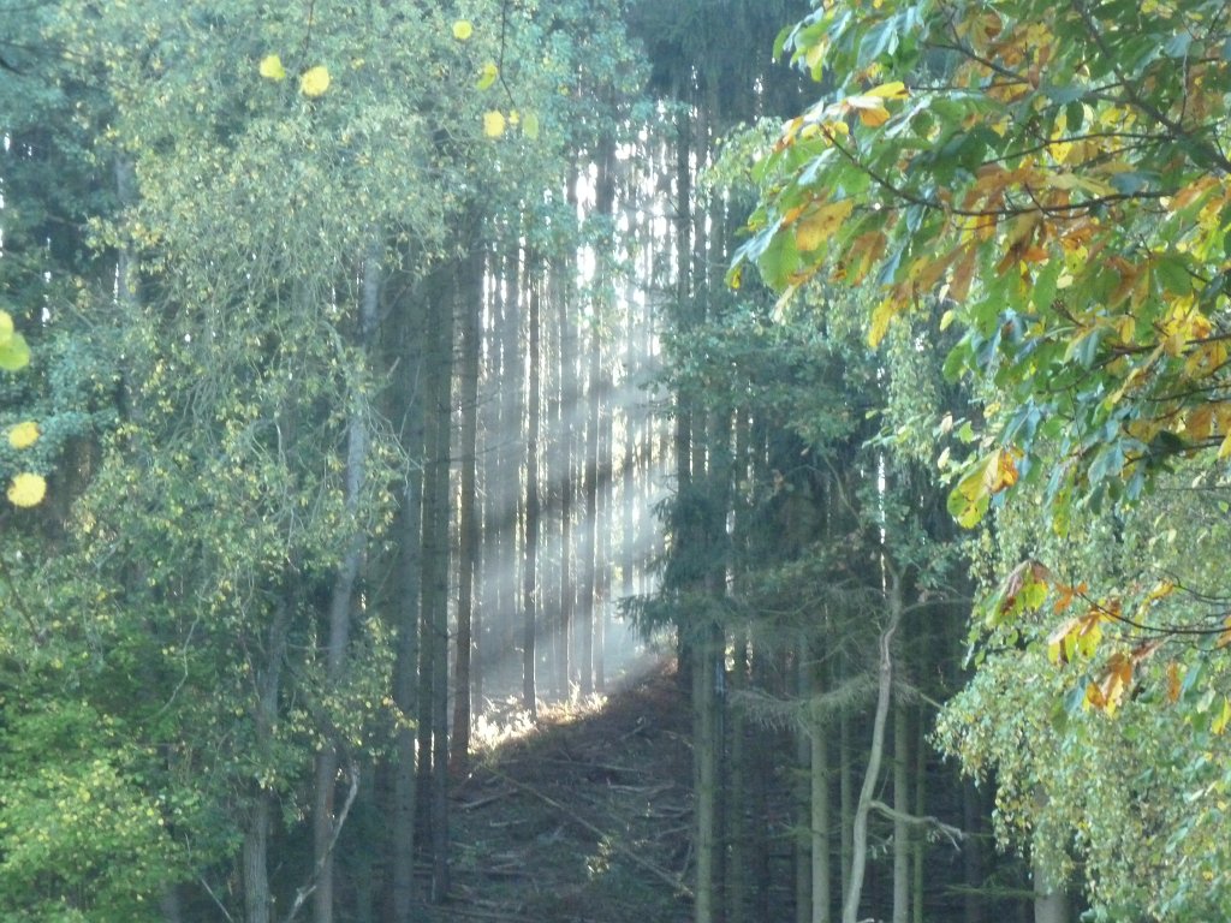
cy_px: 462
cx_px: 616
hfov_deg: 16.6
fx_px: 4232
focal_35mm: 119
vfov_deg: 12.5
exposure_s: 1/80
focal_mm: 19.5
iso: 800
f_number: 4.4
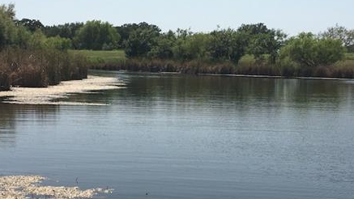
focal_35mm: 74
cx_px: 190
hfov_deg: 28.6
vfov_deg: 16.2
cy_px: 157
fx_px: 695
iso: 25
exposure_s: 1/2747
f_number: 2.2
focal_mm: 4.15
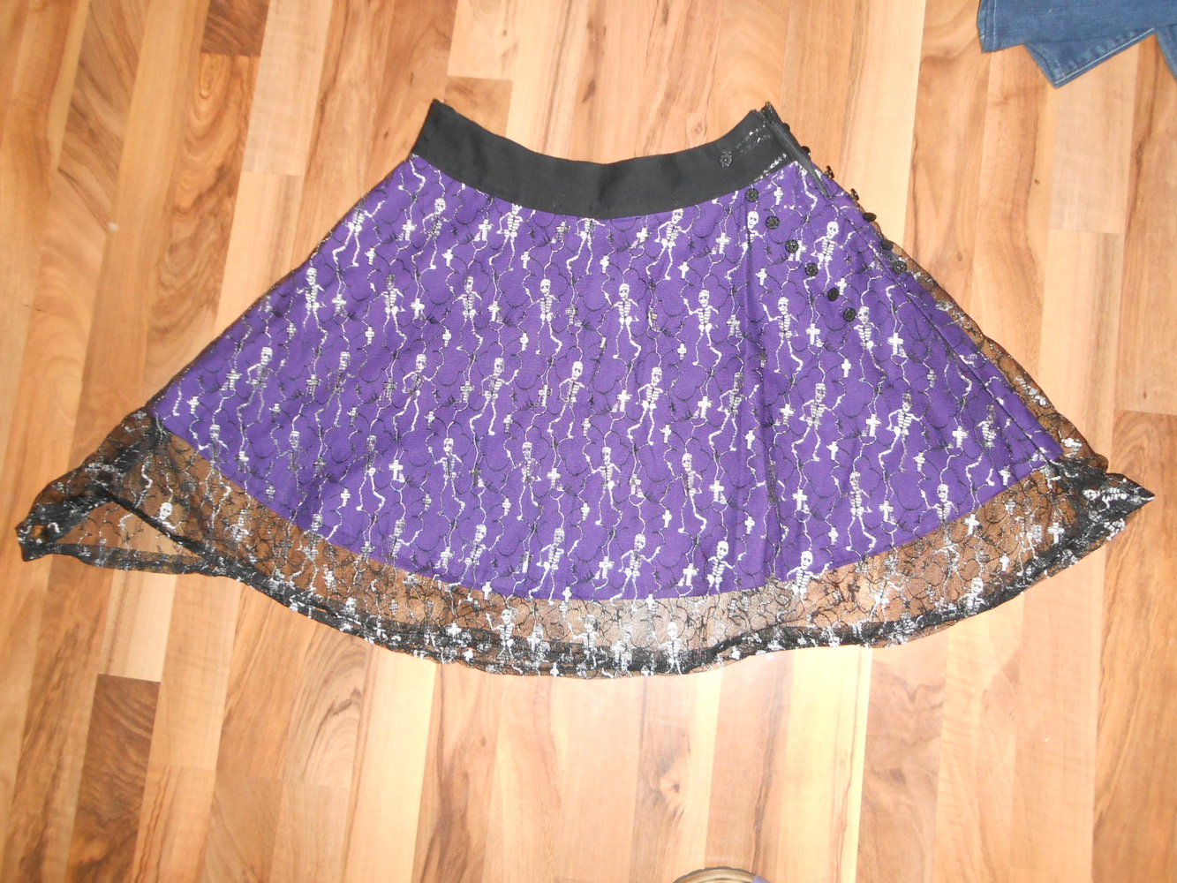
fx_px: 1020
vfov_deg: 46.8
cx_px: 588
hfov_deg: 60.0
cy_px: 442
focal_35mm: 30
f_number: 3.8
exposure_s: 1/25
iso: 320
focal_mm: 5.3
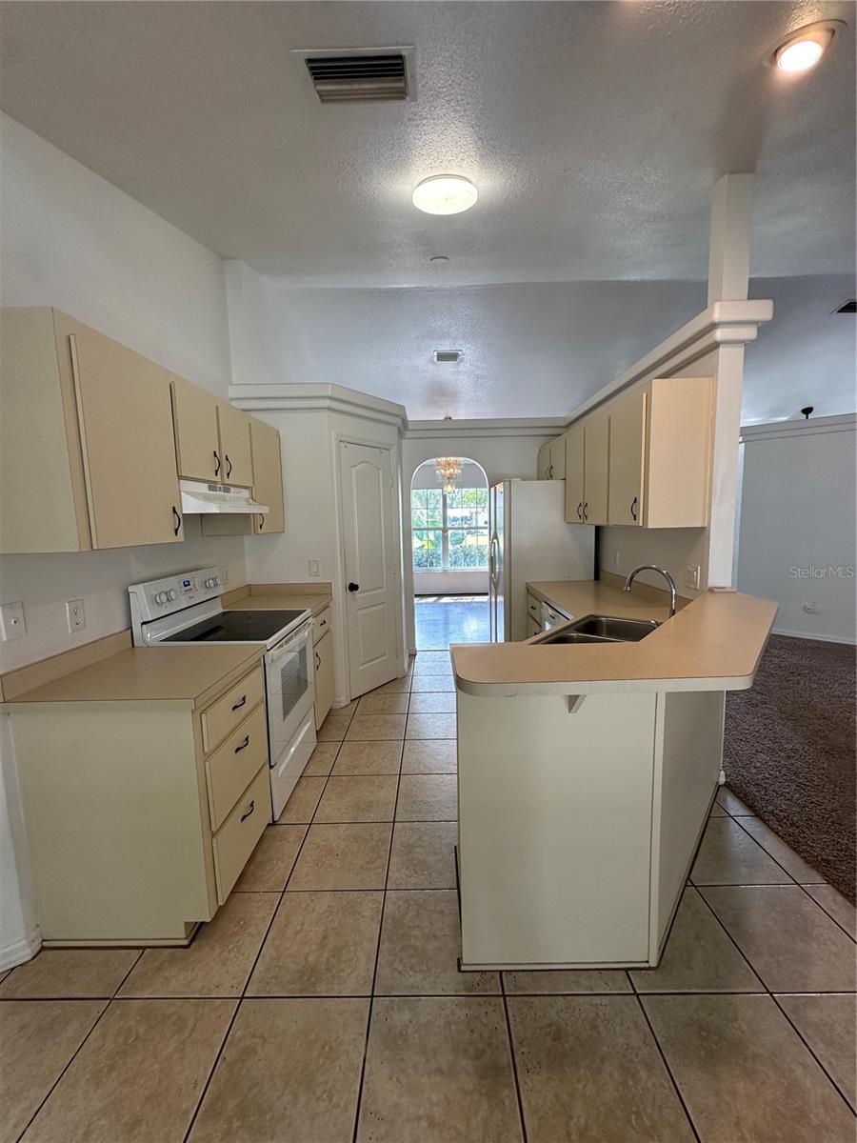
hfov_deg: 85.7
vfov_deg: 102.1
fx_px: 462
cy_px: 572
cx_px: 428
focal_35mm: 14
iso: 125
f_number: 2.2
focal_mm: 2.22
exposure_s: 1/120
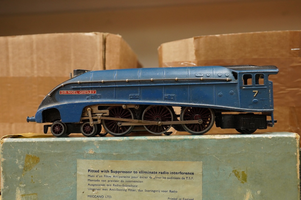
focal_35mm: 45
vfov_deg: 29.9
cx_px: 150
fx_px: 376
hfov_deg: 43.6
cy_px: 100
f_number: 10
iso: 2500
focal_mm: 30
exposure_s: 1/80
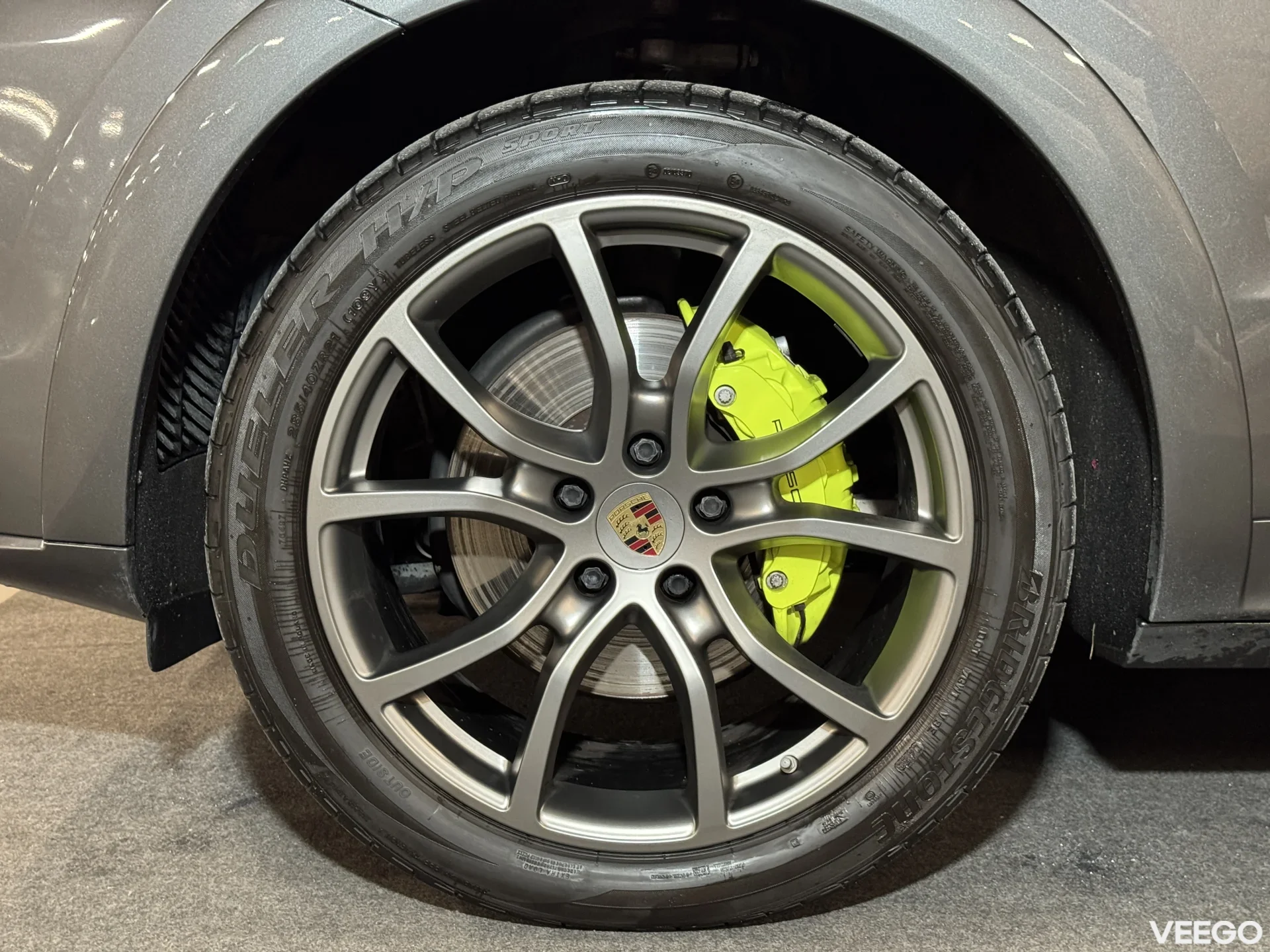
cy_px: 476
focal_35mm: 48
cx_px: 635
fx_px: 1761
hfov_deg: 39.7
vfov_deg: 30.3
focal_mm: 6.76
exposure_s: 1/38
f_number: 1.78
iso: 500
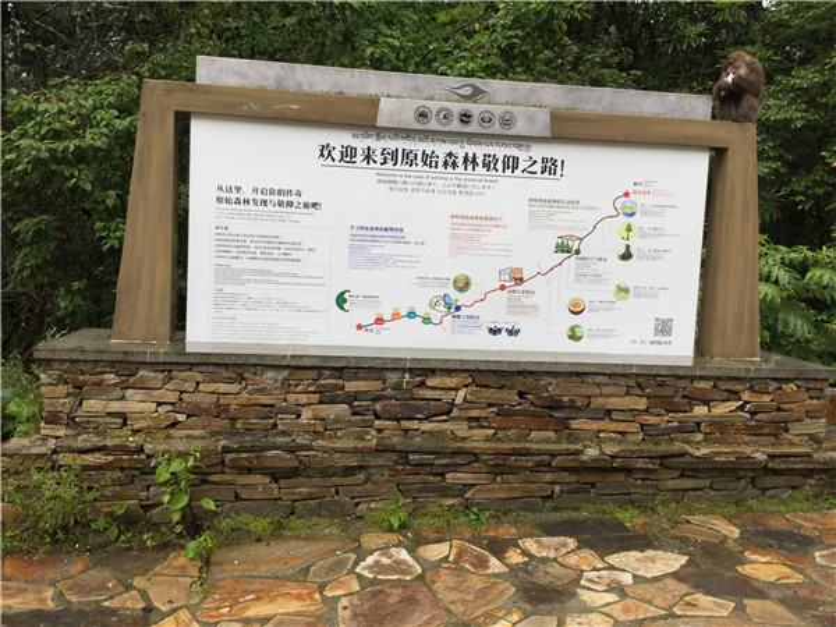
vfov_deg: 45.4
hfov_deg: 58.4
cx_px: 418
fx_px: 749
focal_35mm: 31
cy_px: 314
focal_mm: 3.3
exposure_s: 1/179
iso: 25
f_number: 2.4
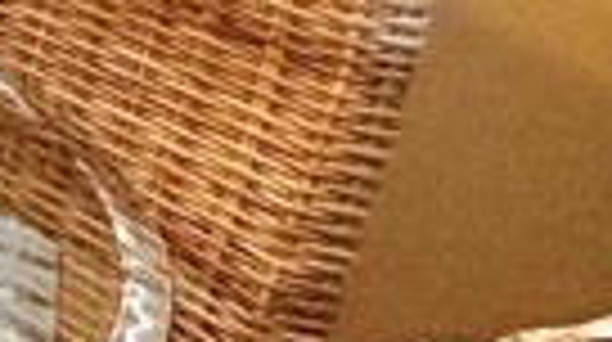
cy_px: -612
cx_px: -1328
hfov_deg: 10.7
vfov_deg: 8.9
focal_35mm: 115
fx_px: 1863
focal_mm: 2.22
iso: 200
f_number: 2.2
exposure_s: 1/120
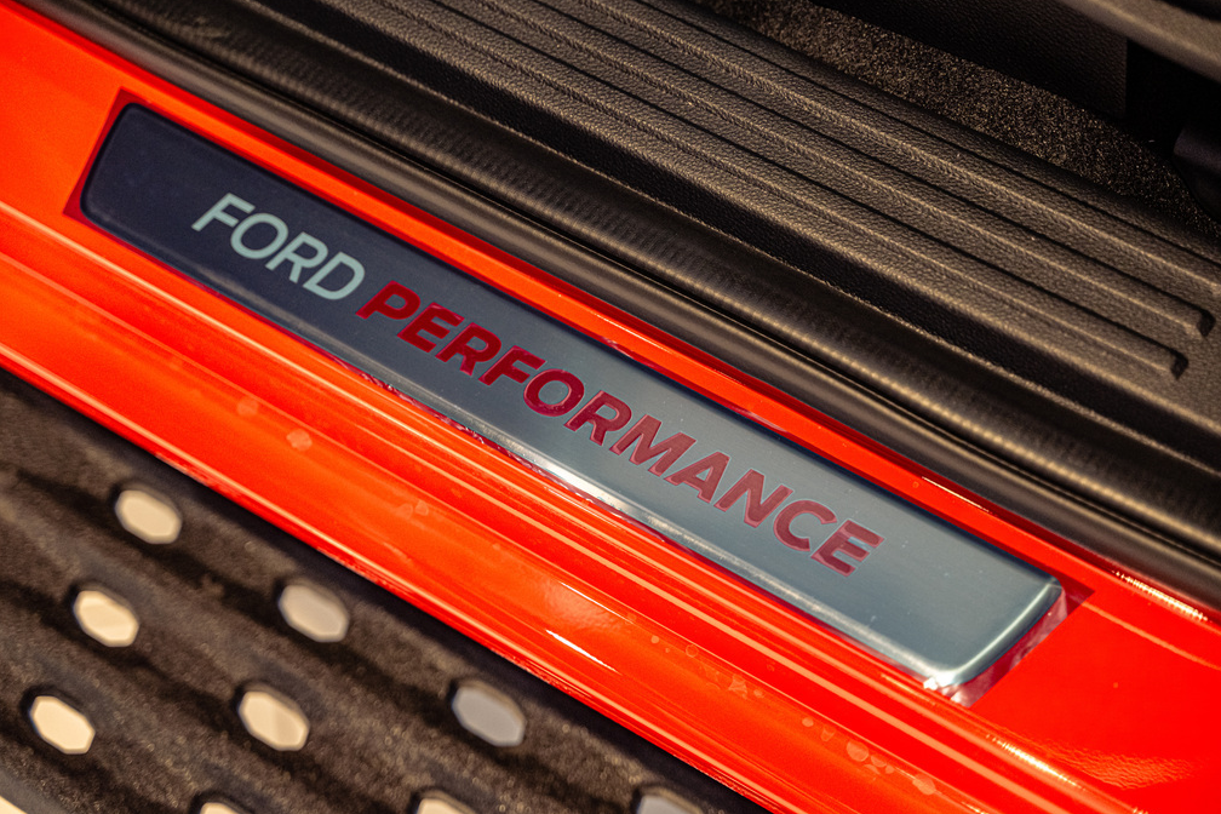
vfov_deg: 19.7
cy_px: 407
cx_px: 609
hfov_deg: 29.2
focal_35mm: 69
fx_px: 2340
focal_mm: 68
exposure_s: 1/125
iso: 1600
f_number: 2.8
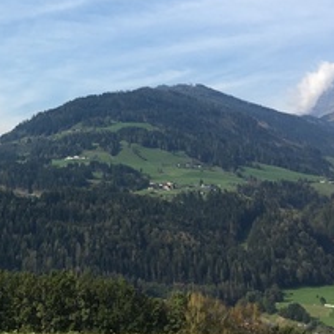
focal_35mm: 71
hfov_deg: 23.4
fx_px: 775
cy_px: 90
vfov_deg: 24.1
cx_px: 4
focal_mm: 4.15
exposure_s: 1/1538
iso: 25
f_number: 2.2
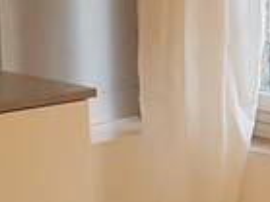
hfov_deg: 12.2
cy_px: 153
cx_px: 486
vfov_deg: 10.0
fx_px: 1153
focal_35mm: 148
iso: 200
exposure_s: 1/25
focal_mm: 4.2
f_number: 1.7
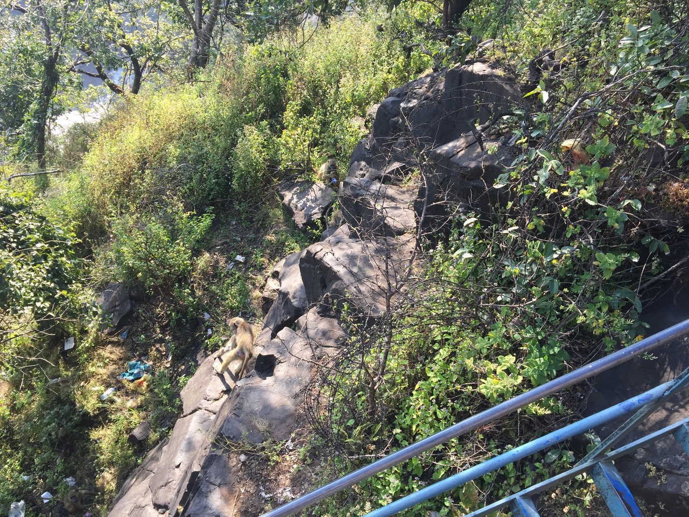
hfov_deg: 61.7
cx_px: 344
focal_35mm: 29
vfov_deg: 48.2
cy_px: 258
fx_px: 577
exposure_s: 1/250
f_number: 2.2
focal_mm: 4.15
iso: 32
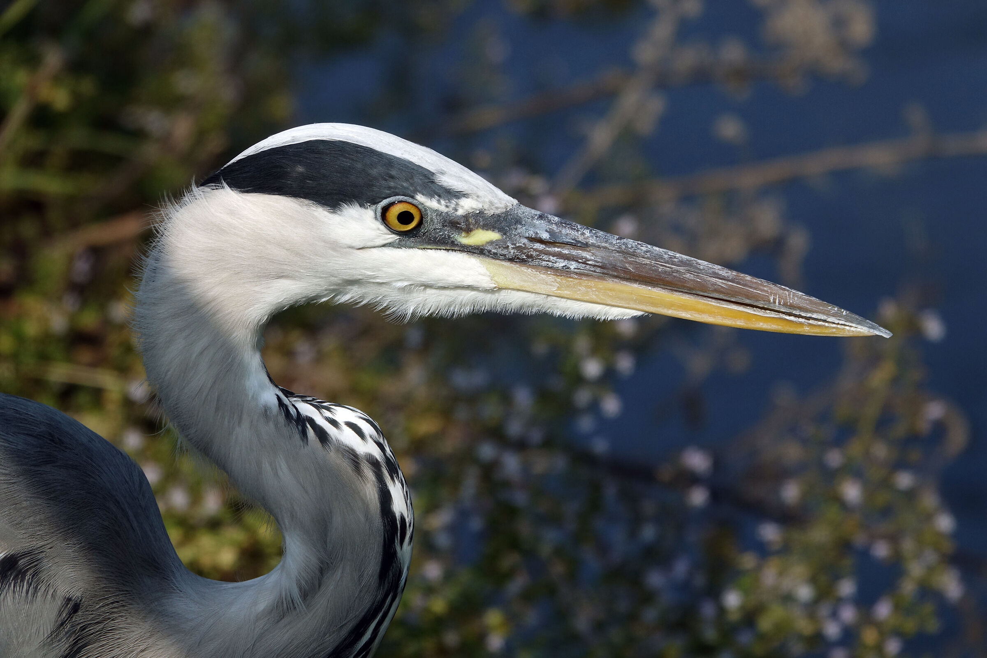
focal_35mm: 500
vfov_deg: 2.7
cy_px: 329
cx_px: 494
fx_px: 13707
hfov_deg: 4.1
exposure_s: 1/1000
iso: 200
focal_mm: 183.43
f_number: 7.1
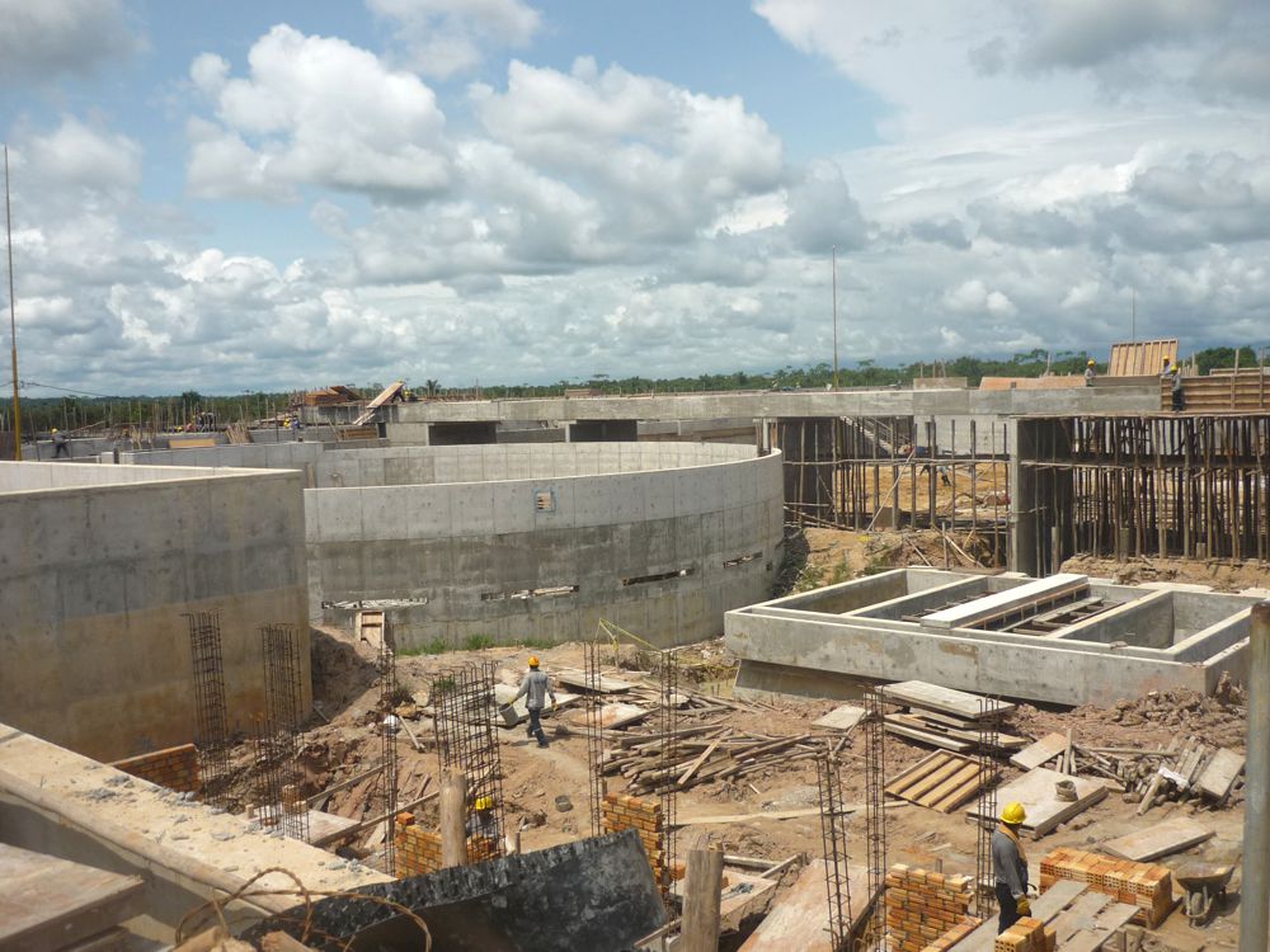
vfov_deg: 42.9
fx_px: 1211
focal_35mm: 33
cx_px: 635
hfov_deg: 55.4
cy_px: 476
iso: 100
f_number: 8
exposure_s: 1/400
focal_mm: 5.5
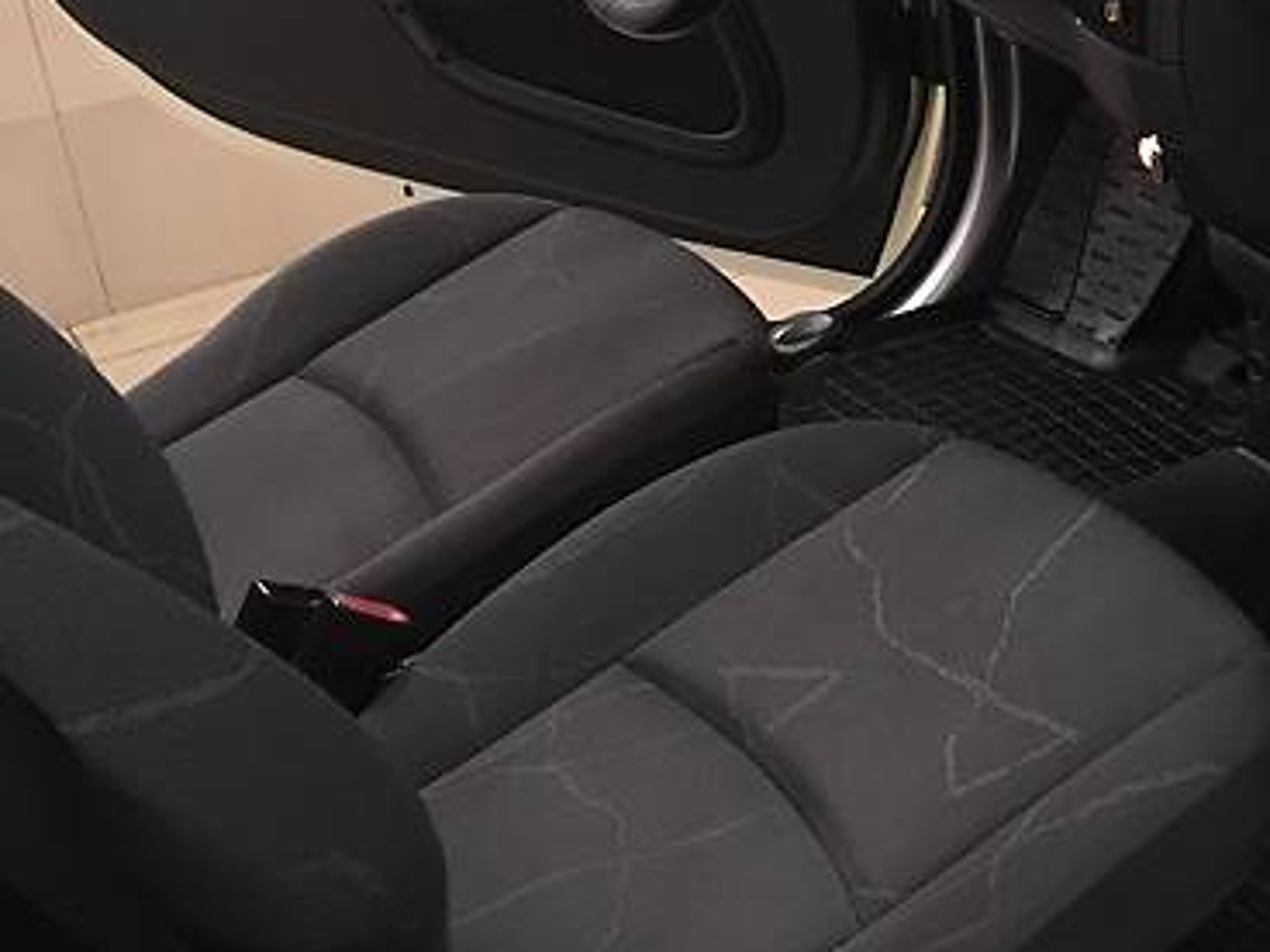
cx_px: 1325
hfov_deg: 28.5
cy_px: 252
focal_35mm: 63
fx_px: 2311
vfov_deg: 23.1
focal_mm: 4.2
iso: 250
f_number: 2.2
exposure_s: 1/17
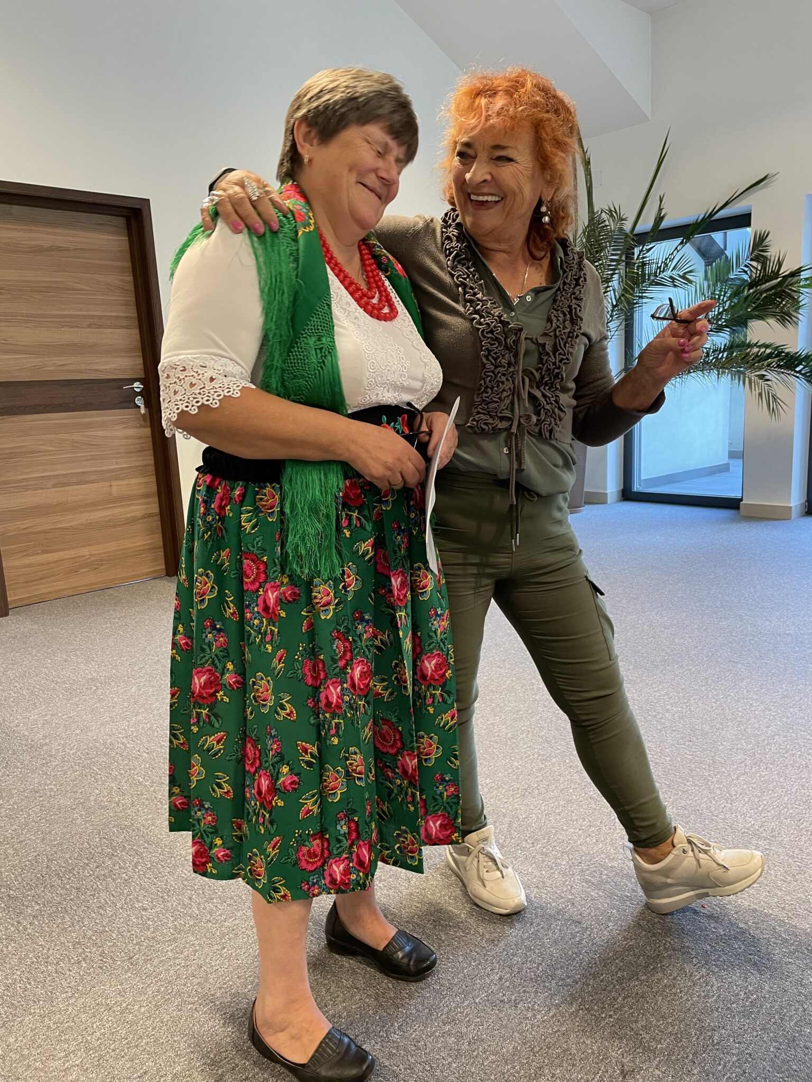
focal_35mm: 26
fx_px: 813
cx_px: 406
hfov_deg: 53.1
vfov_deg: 67.3
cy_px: 541
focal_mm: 4.2
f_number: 1.6
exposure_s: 1/50
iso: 100
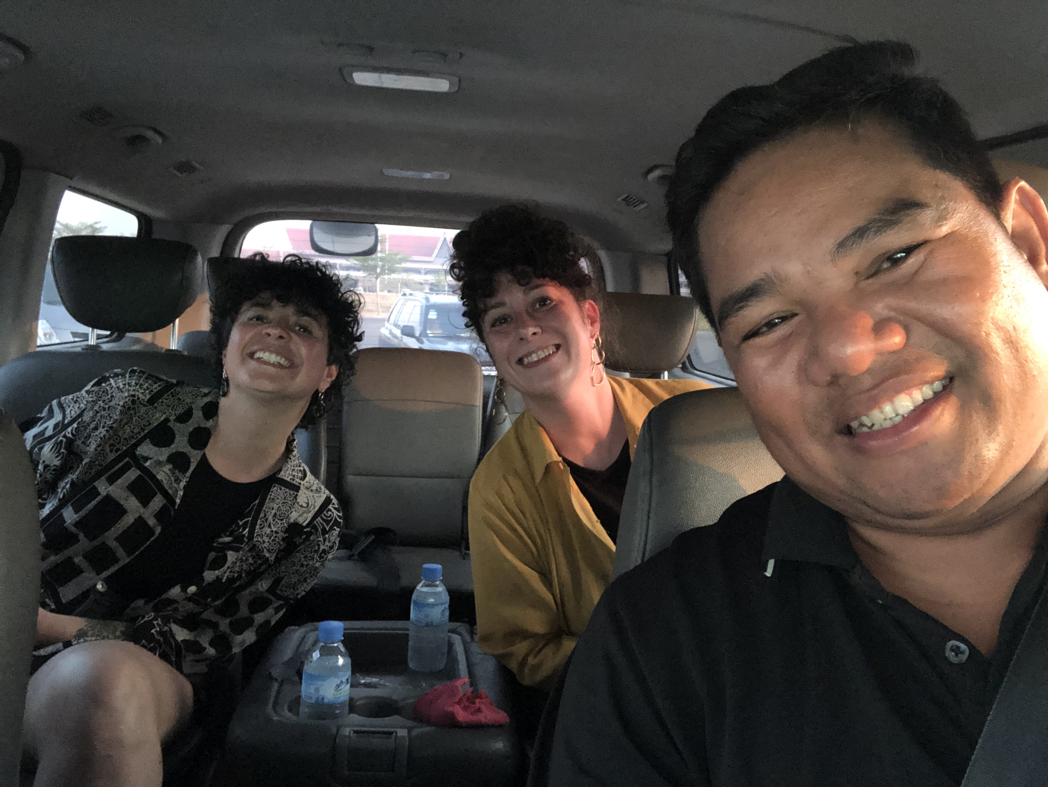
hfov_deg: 56.8
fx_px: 969
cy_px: 394
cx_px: 524
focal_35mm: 32
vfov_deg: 44.2
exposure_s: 1/24
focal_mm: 2.87
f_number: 2.2
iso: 320
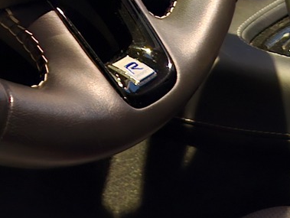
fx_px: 813
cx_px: 73
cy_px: -194
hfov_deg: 20.1
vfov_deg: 13.5
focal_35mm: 97
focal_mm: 5.54
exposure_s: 1/13
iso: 1000
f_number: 1.8
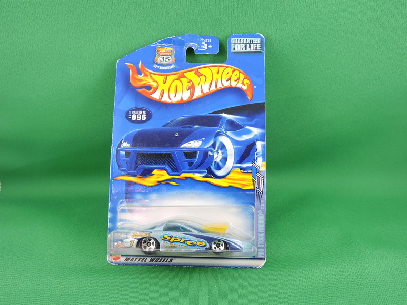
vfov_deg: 46.8
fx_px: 353
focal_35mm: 30
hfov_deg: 60.0
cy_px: 152
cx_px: 204
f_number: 3.5
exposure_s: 1/30
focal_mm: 5.4
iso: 140
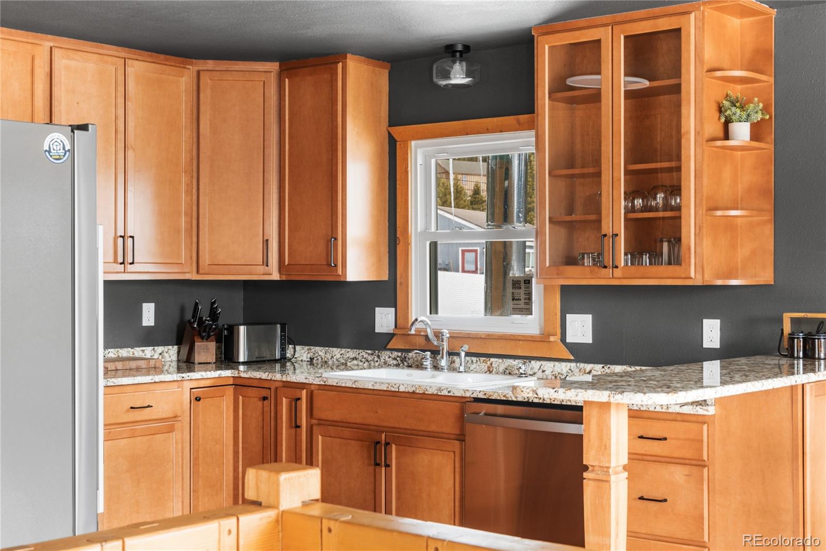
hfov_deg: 38.9
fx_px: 1170
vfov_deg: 26.5
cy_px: 276
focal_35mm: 51
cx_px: 413
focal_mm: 34.5
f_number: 8
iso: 160
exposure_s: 1/4
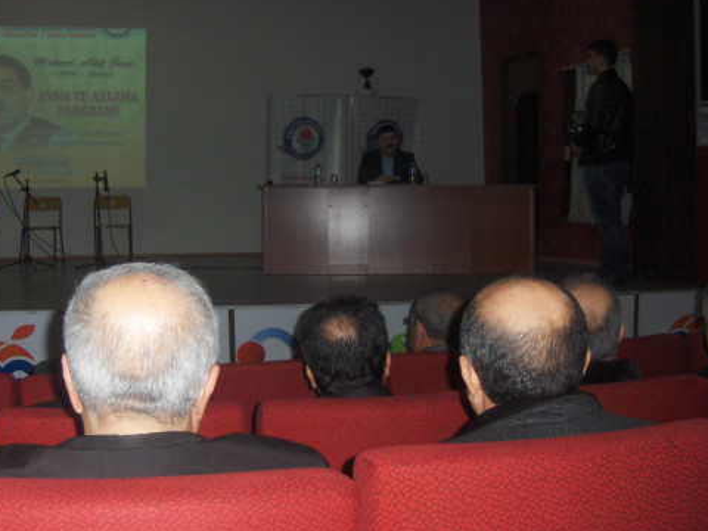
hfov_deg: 40.4
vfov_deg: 30.9
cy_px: 243
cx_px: 324
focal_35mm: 47
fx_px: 961
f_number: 2.8
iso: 100
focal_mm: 7.5
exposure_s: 1/60
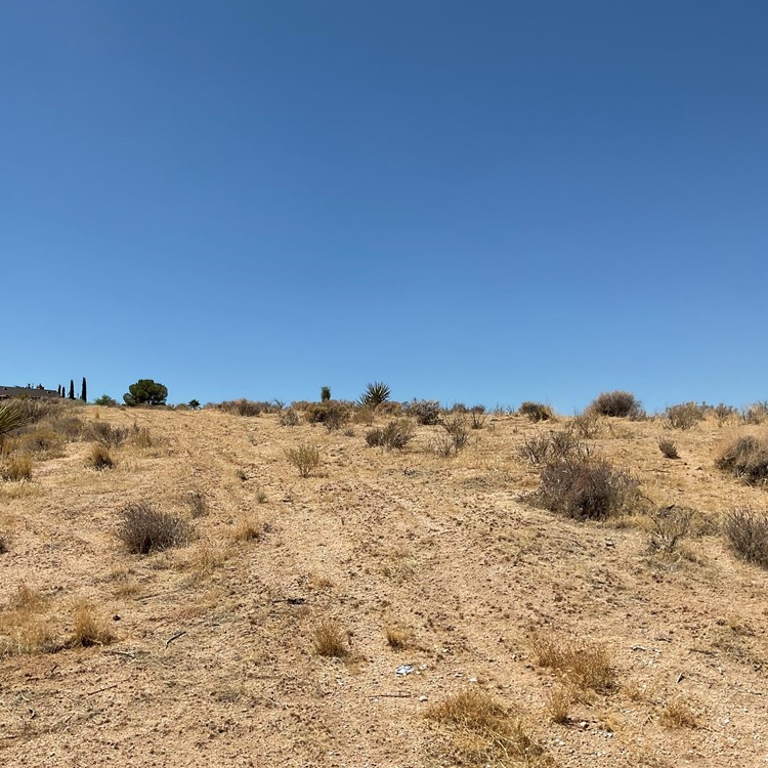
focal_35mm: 35
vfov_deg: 47.2
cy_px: 382
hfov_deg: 46.8
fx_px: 879
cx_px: 290
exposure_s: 1/3322
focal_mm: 3
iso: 16
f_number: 1.8
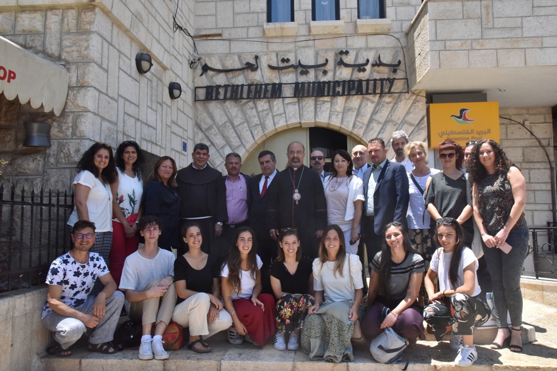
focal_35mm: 30
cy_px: 186
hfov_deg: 61.9
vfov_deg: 43.6
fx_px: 464
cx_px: 278
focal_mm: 30
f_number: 16
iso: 2500
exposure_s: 1/1000
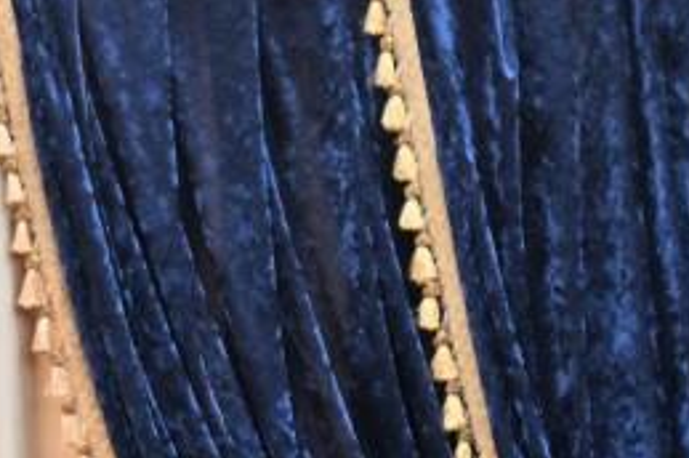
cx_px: -215
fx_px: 7340
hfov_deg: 5.3
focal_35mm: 384
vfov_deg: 3.5
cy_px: 857
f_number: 4
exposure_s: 1/250
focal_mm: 65
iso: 500
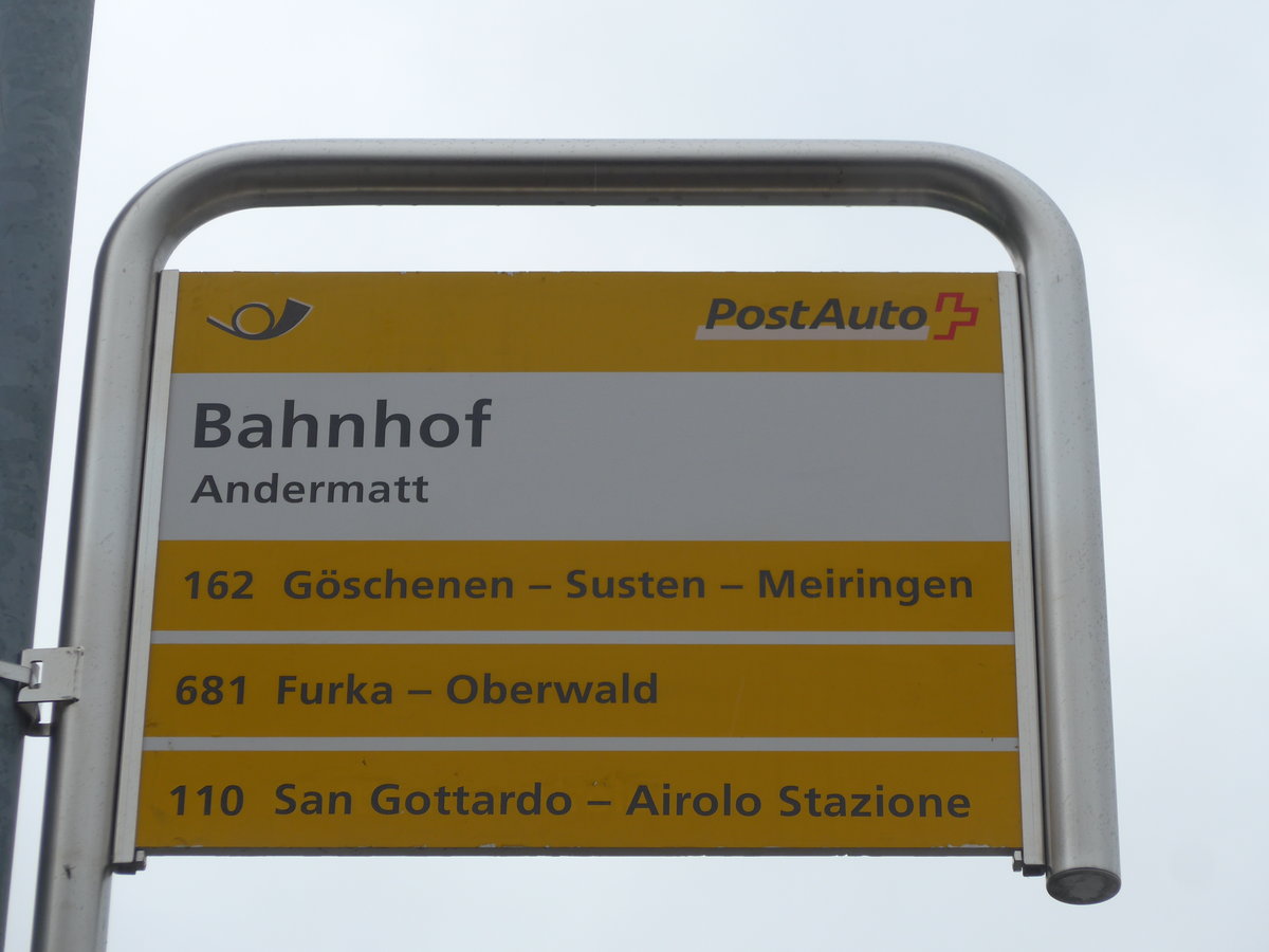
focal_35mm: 124
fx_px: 4546
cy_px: 476
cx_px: 634
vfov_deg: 12.0
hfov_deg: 15.9
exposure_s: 1/160
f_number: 5.2
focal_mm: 24.3
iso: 80
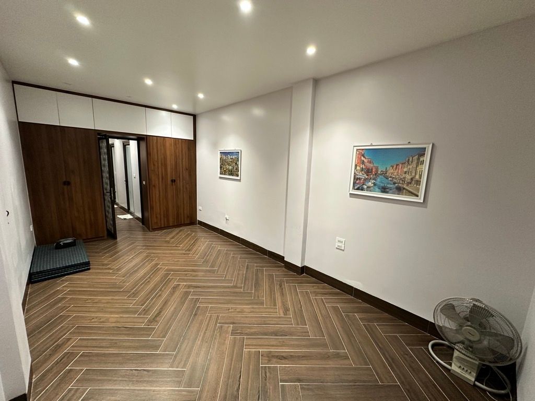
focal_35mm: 14
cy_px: 200
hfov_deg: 102.1
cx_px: 268
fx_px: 216
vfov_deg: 85.7
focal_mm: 2.22
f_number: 2.2
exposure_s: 1/50
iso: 250
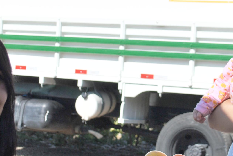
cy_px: 42
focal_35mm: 119
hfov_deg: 17.2
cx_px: 148
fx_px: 771
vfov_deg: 11.5
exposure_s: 1/1250
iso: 100
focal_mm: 26
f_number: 4.2
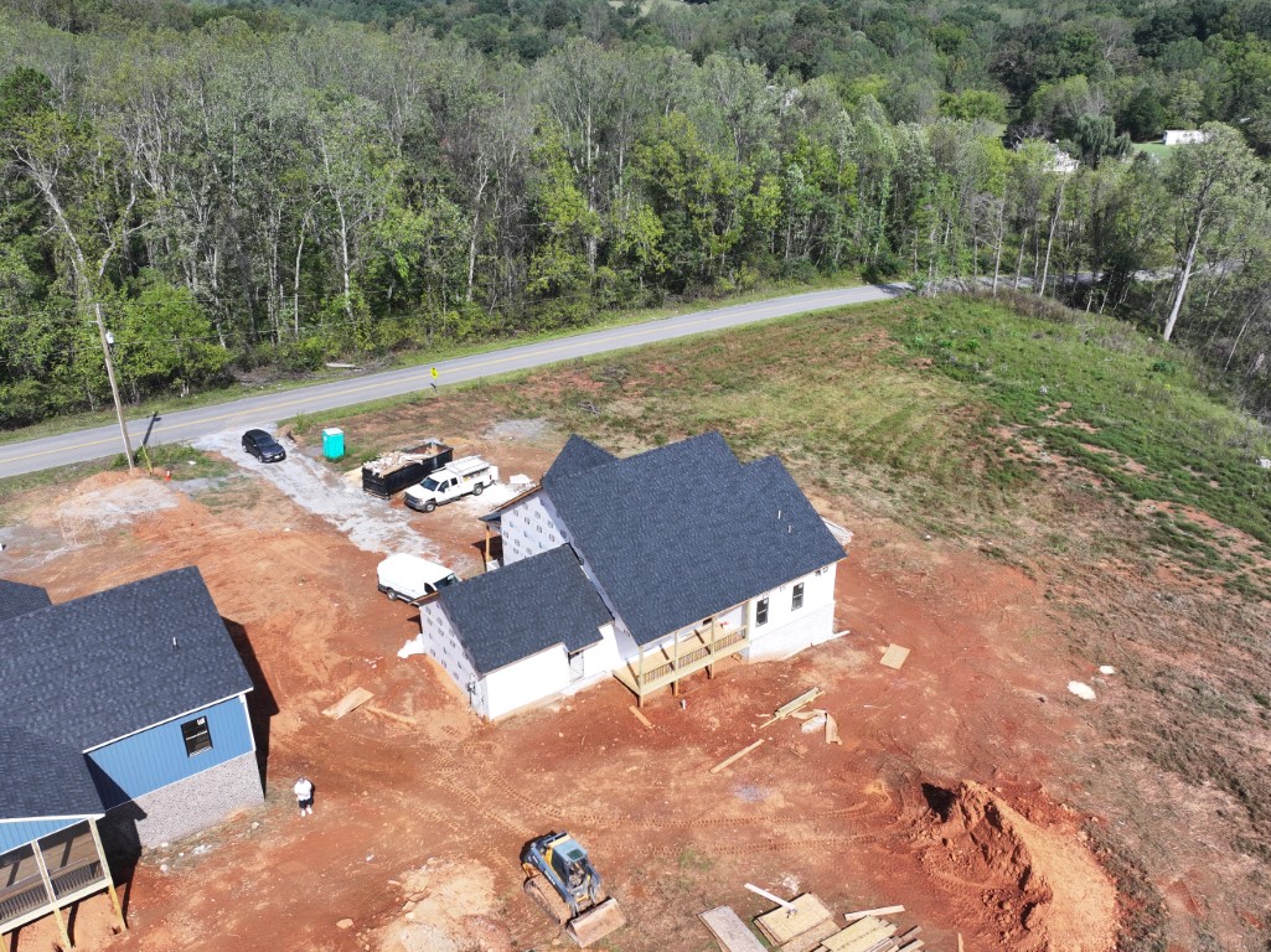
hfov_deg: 71.6
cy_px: 476
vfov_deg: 56.8
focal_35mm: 24
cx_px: 636
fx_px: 881
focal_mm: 12.29
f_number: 2.8
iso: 100
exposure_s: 1/1600
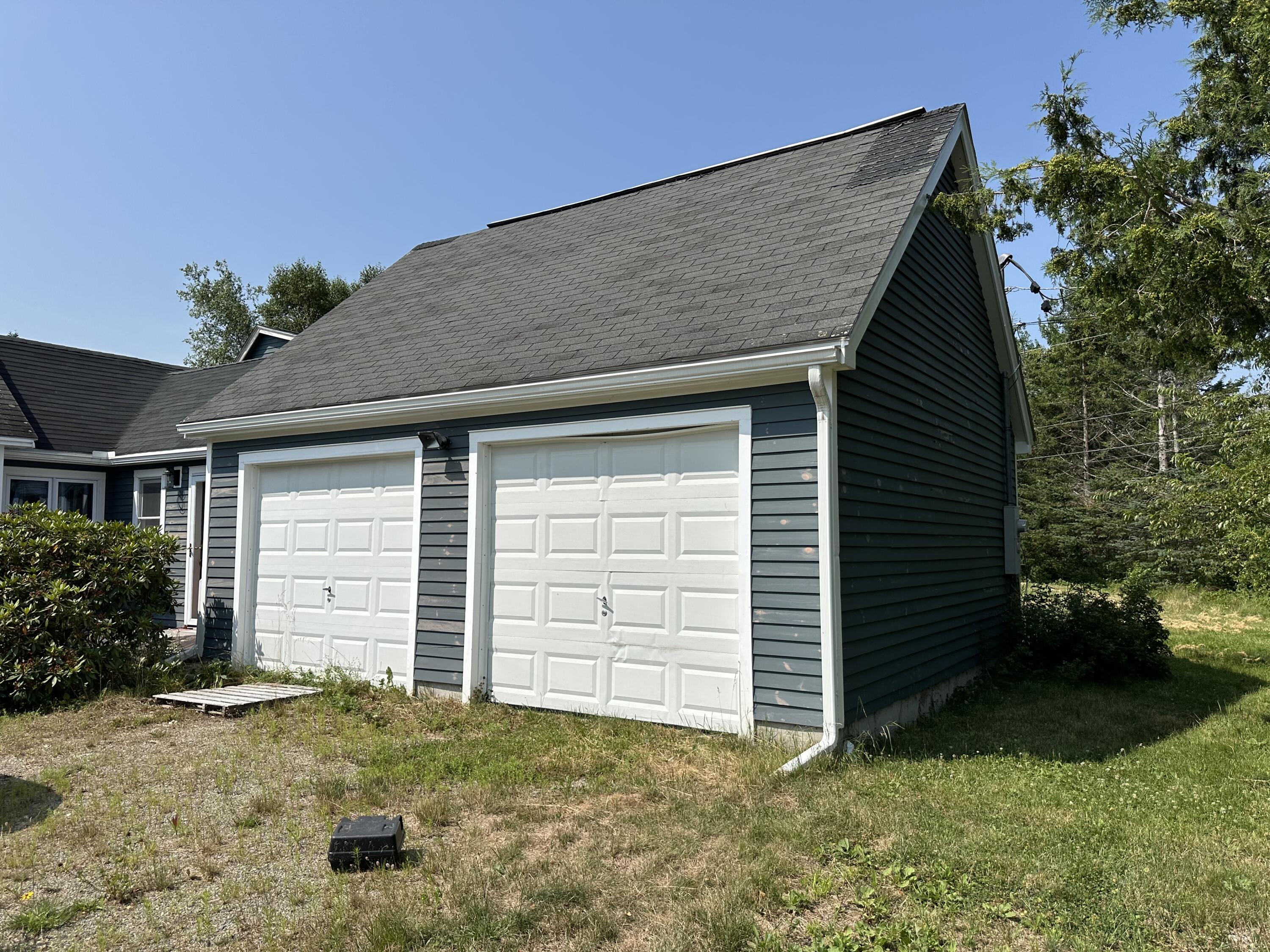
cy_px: 476
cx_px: 635
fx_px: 881
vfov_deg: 56.8
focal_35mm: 24
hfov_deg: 71.6
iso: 80
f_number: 1.78
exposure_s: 1/6623
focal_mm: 6.86
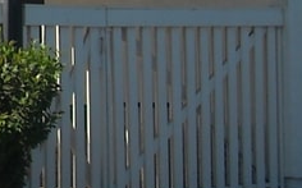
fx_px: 1727
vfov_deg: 6.1
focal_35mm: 210
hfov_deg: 9.3
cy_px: -159
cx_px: -335
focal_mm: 5.7
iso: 64
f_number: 5.6
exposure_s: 1/284
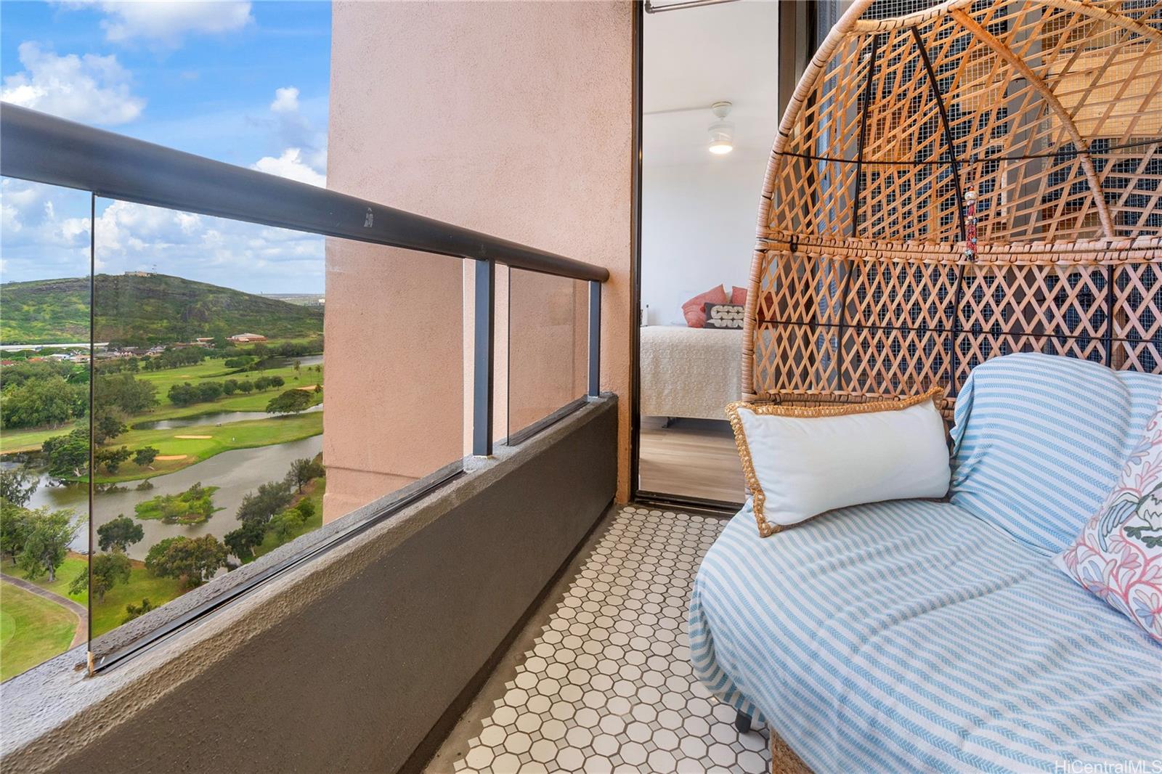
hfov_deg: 100.4
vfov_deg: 77.3
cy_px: 387
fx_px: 484
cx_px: 581
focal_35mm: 15
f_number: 8
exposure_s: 1/400
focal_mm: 10
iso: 250
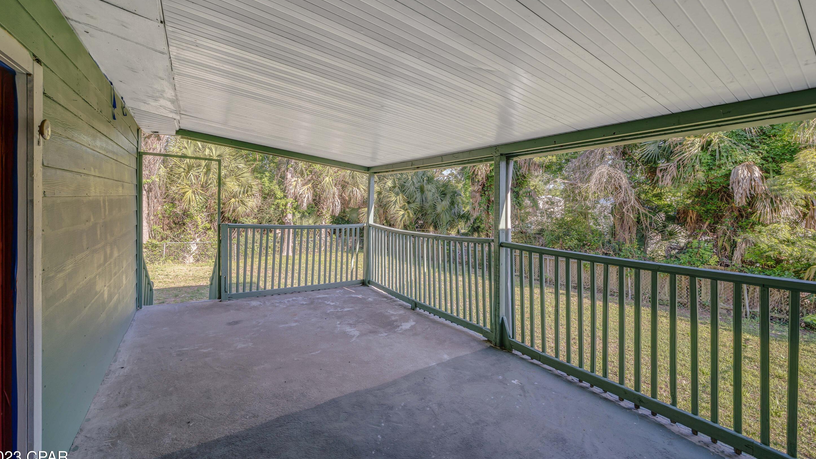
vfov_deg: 78.1
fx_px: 281
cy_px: 202
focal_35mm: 13
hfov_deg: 110.8
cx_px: 395
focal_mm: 12
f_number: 5.6
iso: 100
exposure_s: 1/60
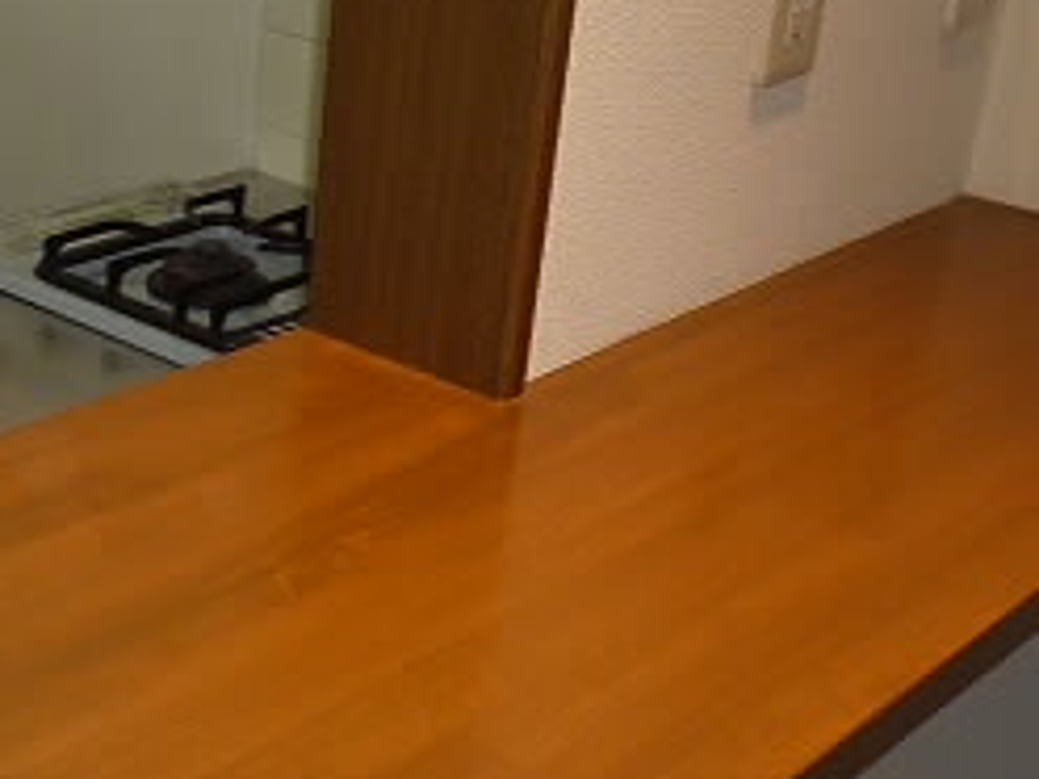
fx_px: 1921
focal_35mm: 64
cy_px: 433
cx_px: 92
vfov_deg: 22.9
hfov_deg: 29.0
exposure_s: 1/30
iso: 100
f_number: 2.8
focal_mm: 4.4
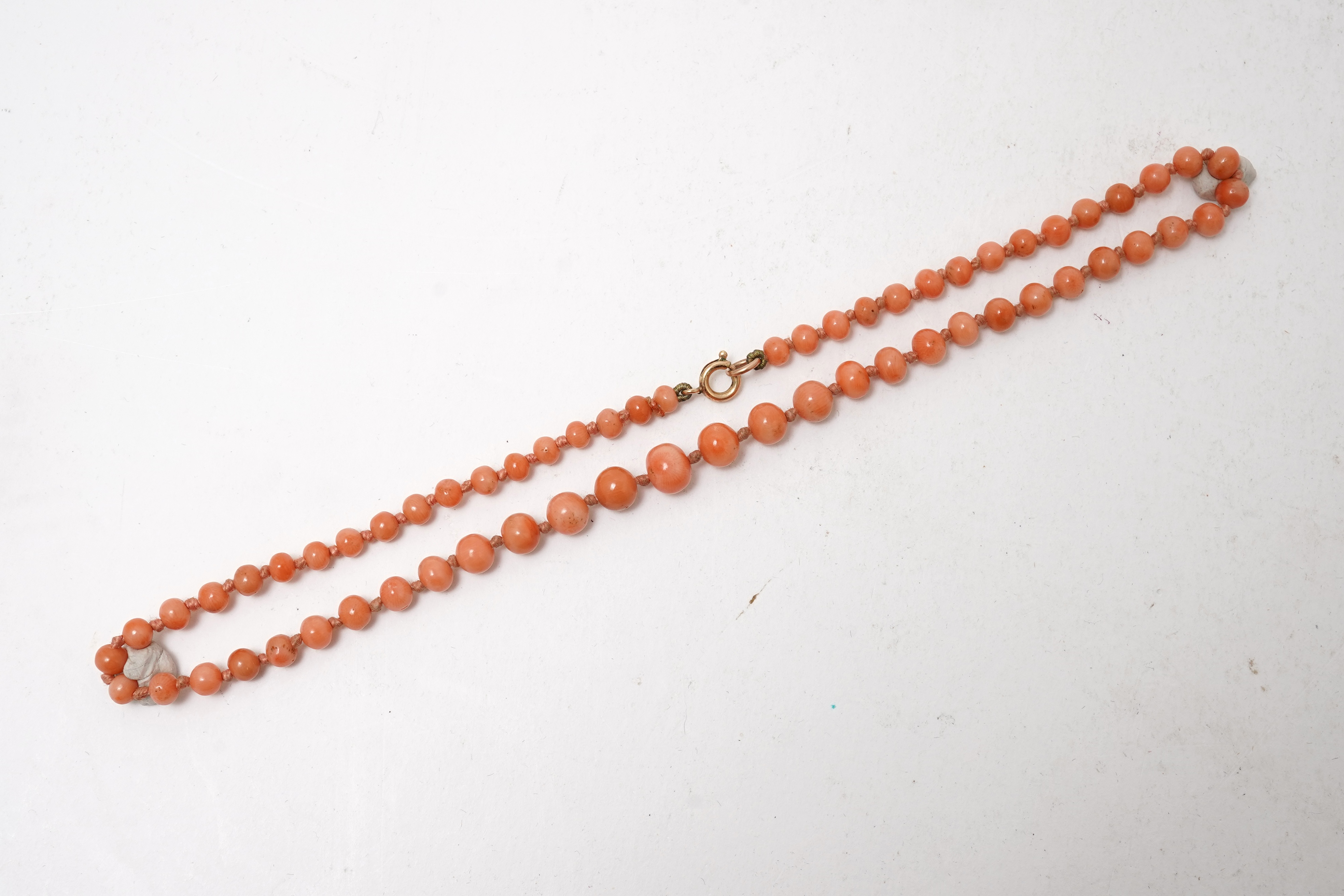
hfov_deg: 43.6
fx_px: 1680
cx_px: 672
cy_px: 448
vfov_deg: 29.9
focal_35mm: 45
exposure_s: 1/125
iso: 400
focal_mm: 30
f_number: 20
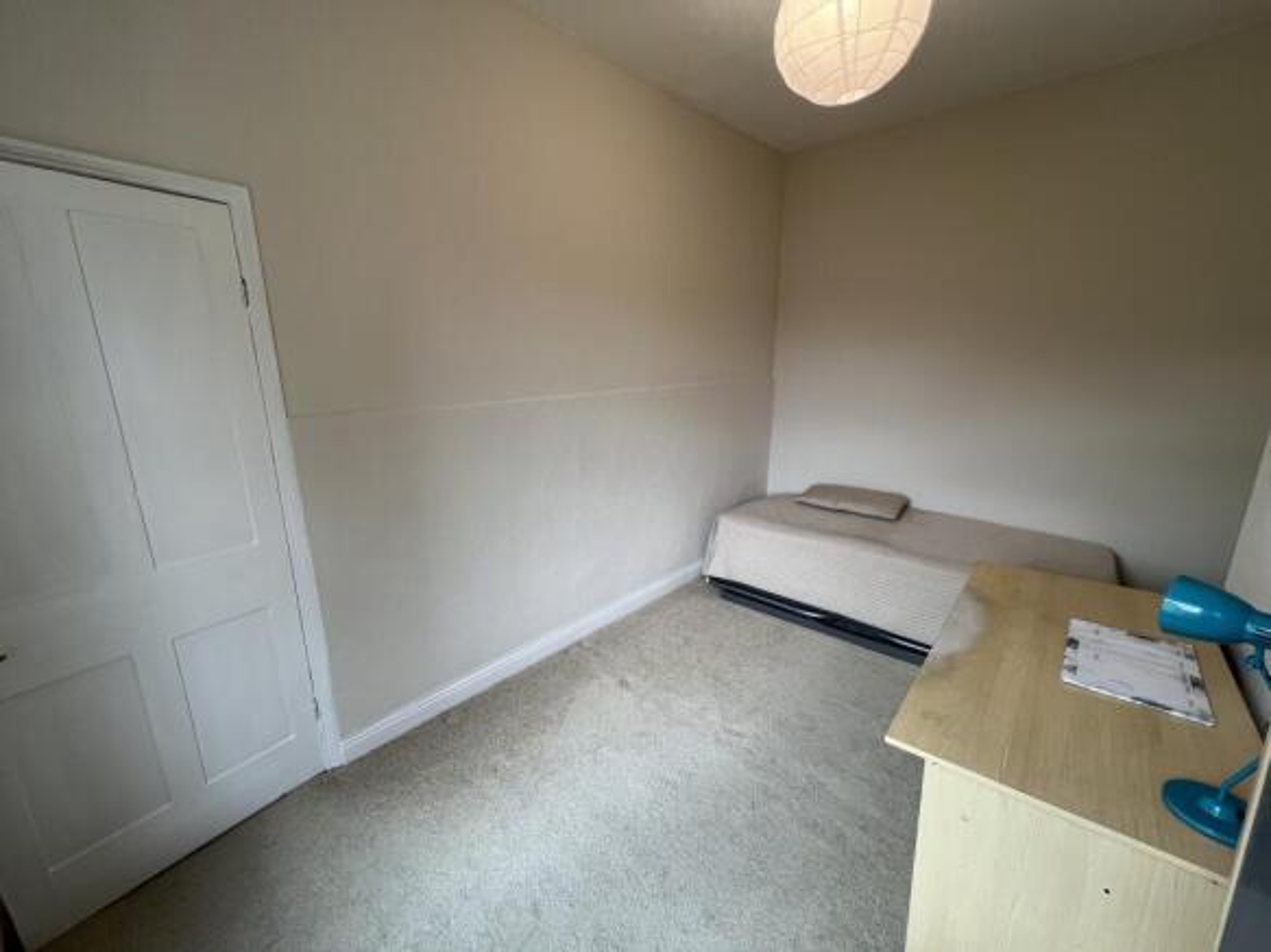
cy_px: 476
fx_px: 477
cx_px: 636
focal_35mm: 13
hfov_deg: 106.2
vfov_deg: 89.9
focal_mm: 1.57
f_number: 1.8
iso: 64
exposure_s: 1/100
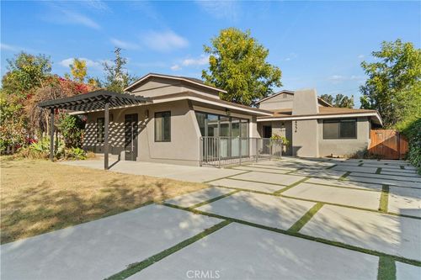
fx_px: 245
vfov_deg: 59.5
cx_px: 210
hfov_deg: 81.2
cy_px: 140
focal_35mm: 21
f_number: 4
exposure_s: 1/400
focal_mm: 14
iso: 200
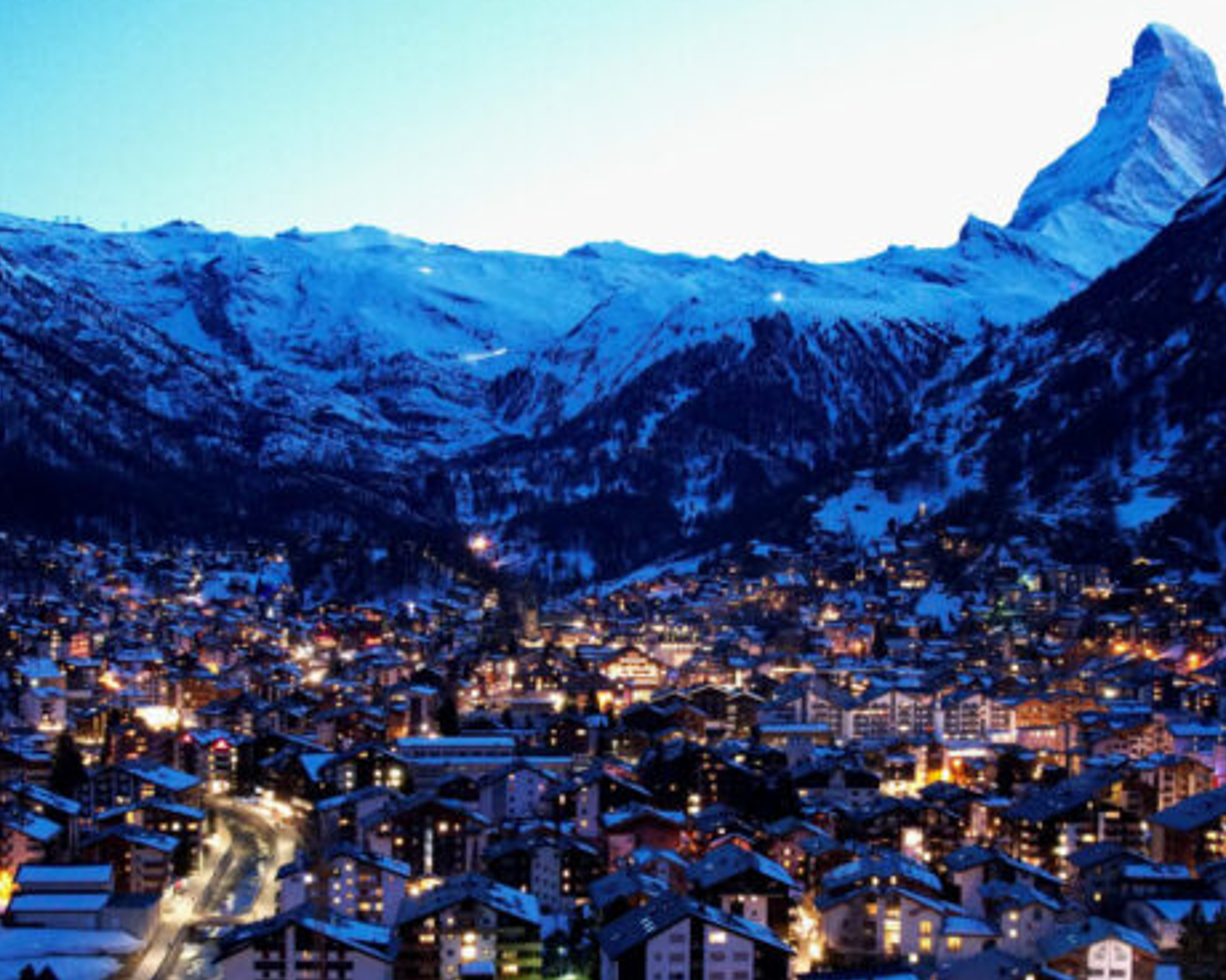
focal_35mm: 46
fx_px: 1669
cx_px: 610
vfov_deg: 32.4
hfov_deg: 40.3
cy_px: 678
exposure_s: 1/3.33
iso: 1550
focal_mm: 8.4
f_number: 2.8
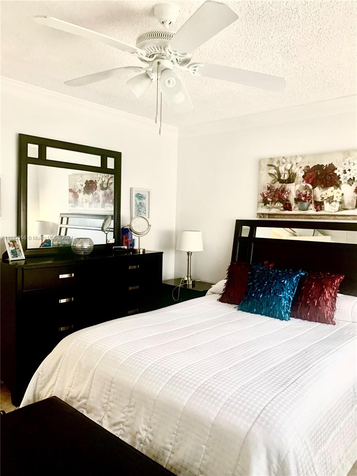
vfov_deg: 67.3
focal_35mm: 26
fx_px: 358
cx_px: 178
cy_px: 238
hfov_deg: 53.1
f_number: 1.8
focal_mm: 4.25
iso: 320
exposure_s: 1/40
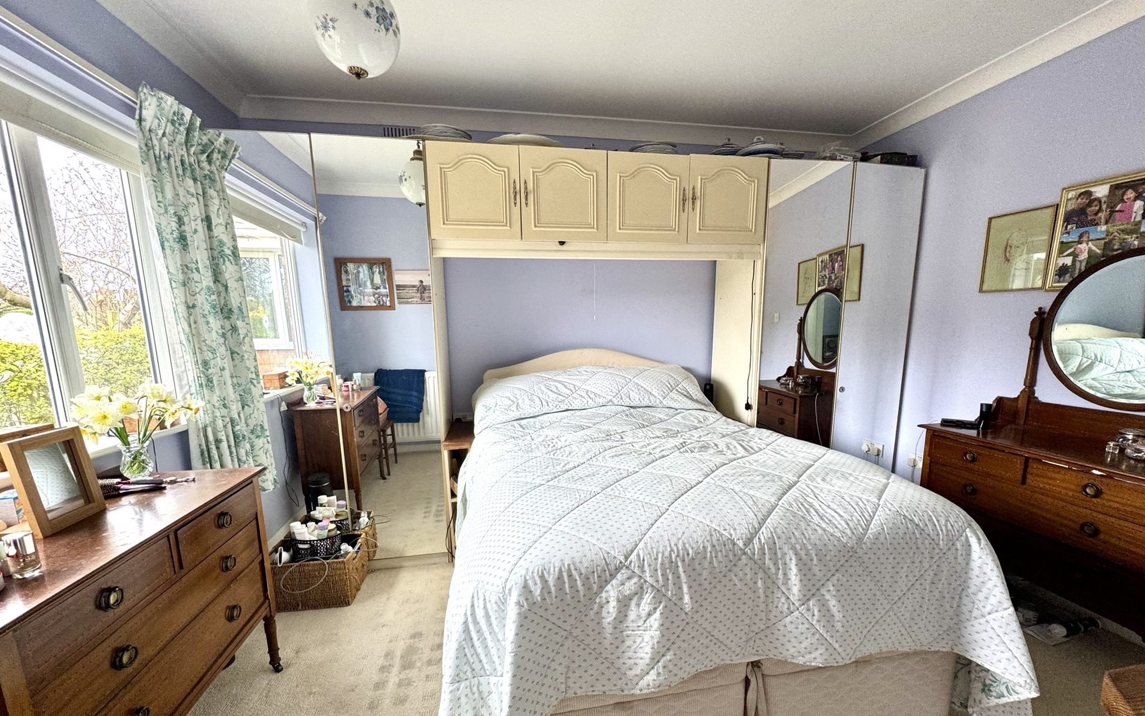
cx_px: 577
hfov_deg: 101.5
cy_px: 409
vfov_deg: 74.4
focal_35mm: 15
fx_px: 468
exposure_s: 1/99
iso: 100
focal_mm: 2.22
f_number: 2.2
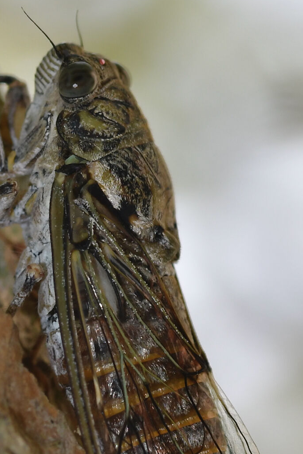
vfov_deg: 5.6
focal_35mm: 368
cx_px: 21
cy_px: 320
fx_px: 4644
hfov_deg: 3.7
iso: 250
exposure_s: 1/250
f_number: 10
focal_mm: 105
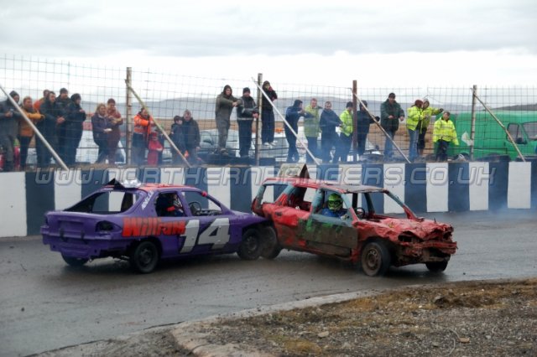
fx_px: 1230
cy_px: 178
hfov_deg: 24.6
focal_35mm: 82
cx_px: 268
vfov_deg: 16.5
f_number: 5.3
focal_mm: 55
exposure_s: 1/500
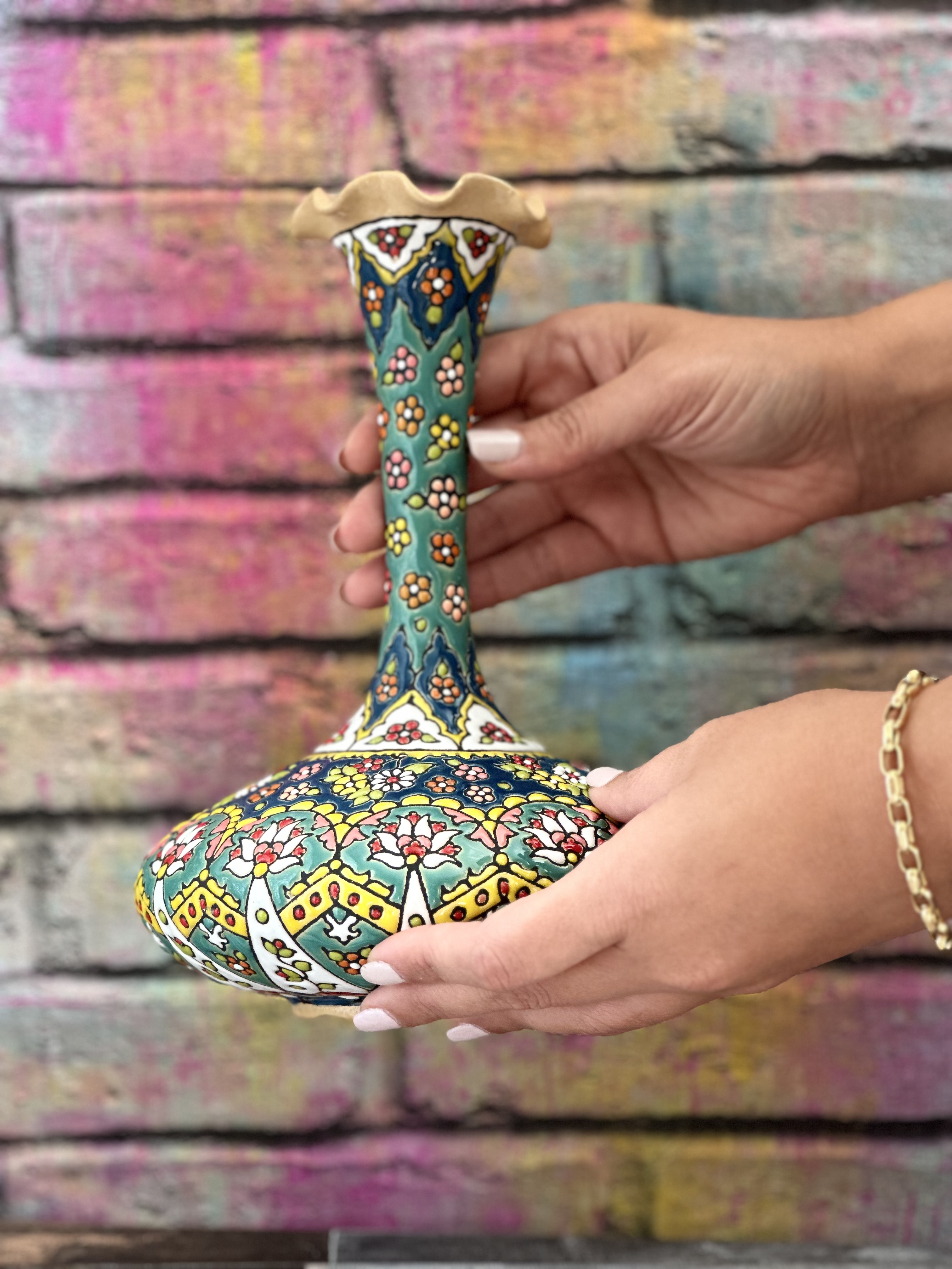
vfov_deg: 25.3
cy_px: 634
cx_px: 476
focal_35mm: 77
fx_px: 2824
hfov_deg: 19.1
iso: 160
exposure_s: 1/40
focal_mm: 9
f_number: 2.8
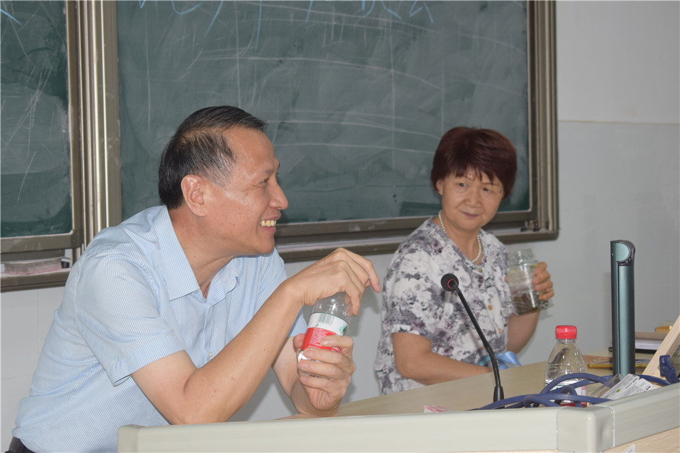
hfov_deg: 24.6
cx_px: 340
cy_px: 226
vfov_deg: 16.5
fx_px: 1558
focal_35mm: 82
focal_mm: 55
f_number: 5.6
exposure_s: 1/30
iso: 500
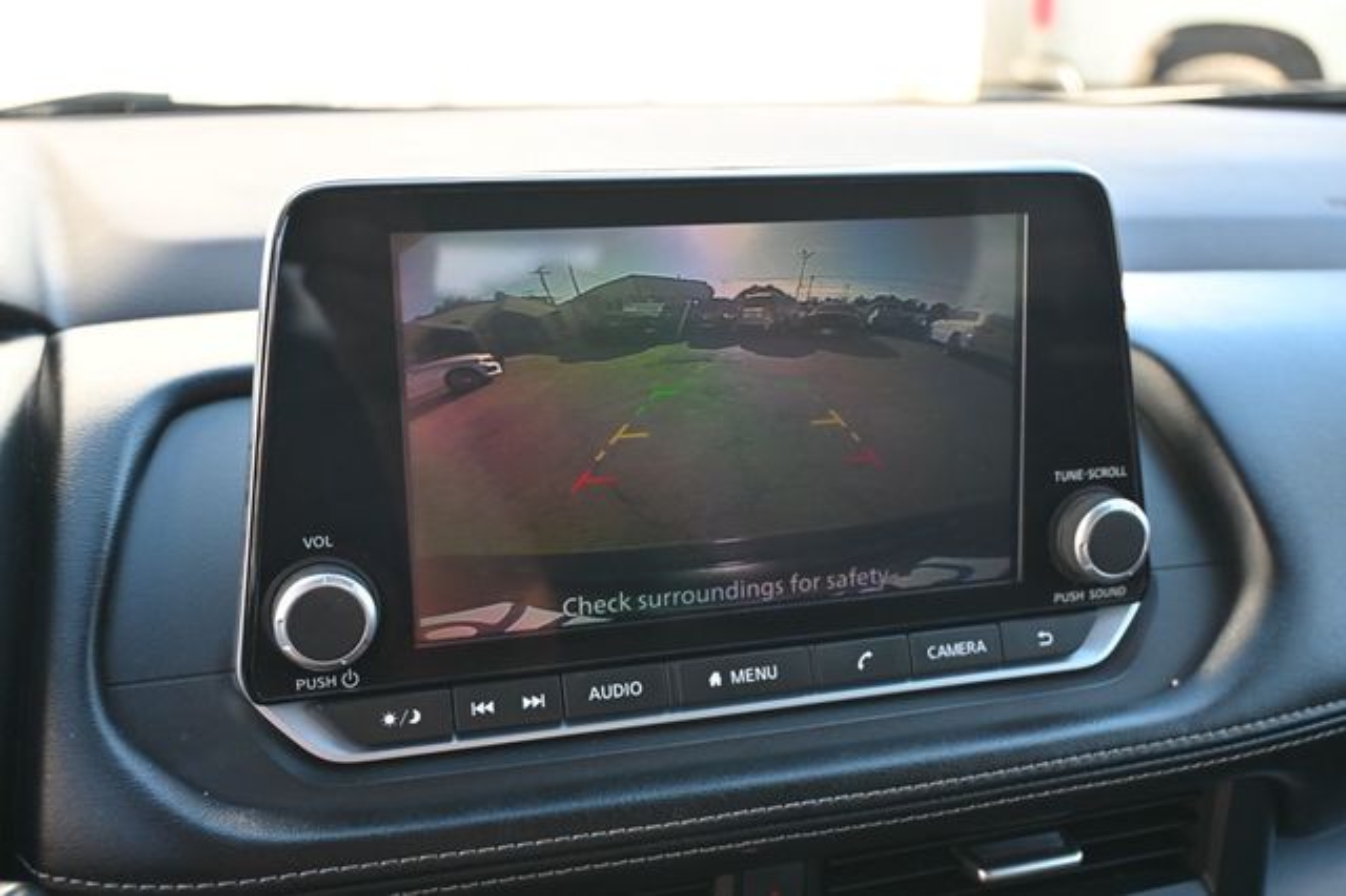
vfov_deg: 36.1
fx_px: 1373
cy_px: 448
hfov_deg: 52.2
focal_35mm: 37
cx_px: 673
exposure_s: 1/125
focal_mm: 24.5
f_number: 4.2
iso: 500
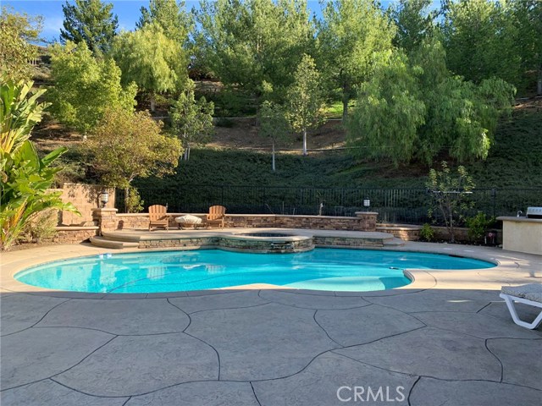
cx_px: 271
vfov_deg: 53.1
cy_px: 203
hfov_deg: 67.3
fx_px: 407
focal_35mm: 26
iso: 25
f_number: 1.8
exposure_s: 1/518
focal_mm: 4.25
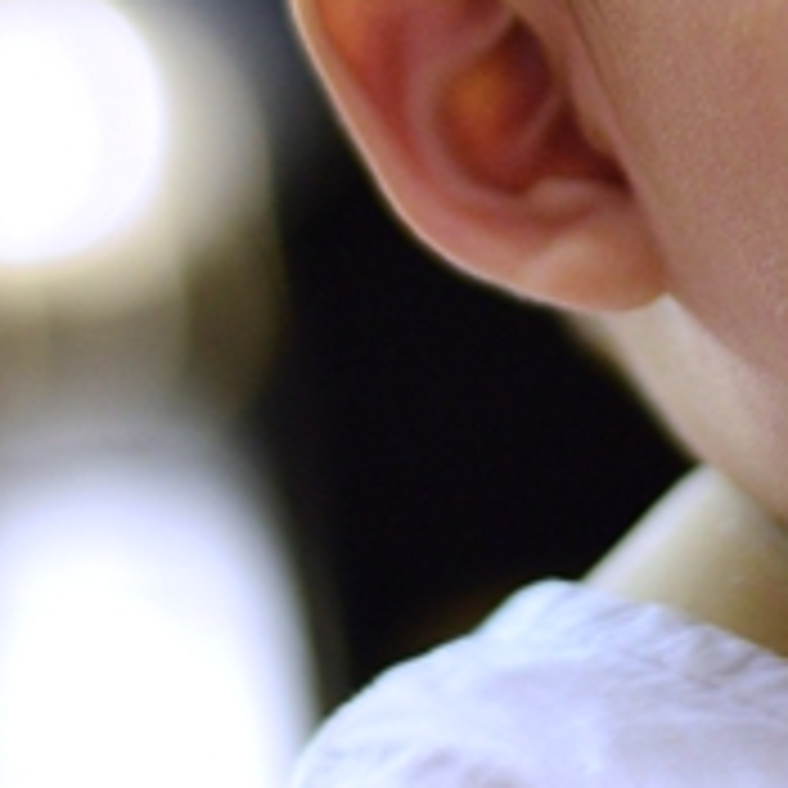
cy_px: -77
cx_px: 603
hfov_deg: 7.0
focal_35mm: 249
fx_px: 6413
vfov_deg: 7.0
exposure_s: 1/160
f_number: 1.8
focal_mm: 50
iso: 1250
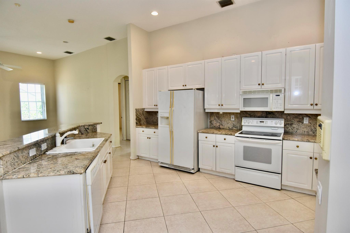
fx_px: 175
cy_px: 116
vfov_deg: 67.4
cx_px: 175
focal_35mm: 18
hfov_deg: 90.0
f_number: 5
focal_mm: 12
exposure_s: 1/60
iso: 320
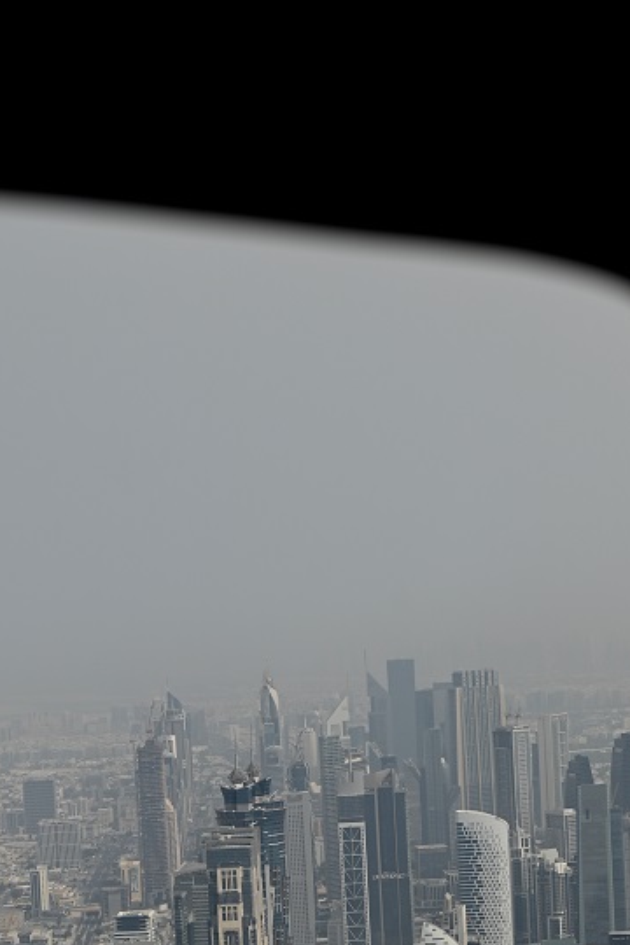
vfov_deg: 15.4
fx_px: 3465
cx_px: 256
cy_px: 802
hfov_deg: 10.4
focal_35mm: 132
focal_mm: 75
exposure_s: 1/500
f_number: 6.3
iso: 100
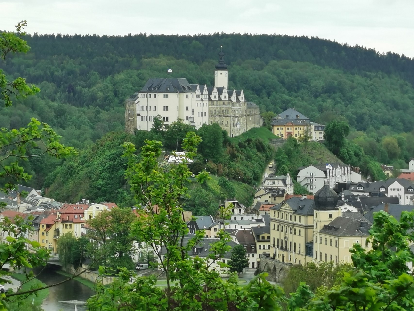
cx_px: 207
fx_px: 1363
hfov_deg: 17.3
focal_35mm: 114
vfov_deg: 13.0
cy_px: 156
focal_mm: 5.56
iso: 50
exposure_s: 1/963
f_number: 1.6
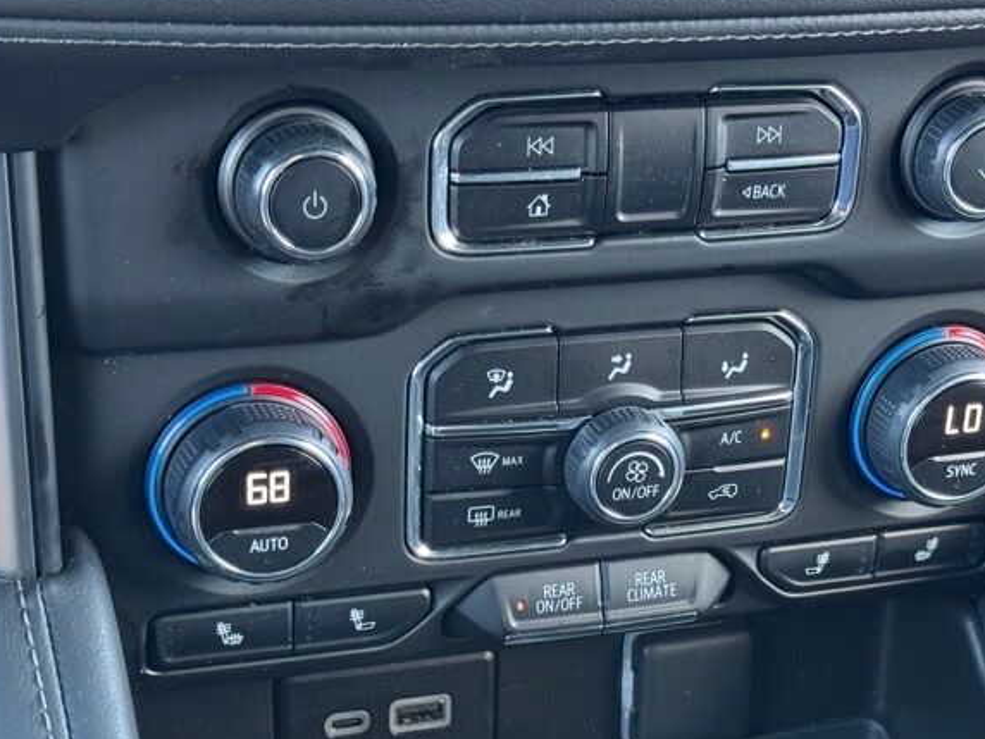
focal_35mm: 86
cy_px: 649
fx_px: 2447
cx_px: 666
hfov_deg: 22.7
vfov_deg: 17.0
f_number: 1.78
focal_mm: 6.76
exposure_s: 1/60
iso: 200
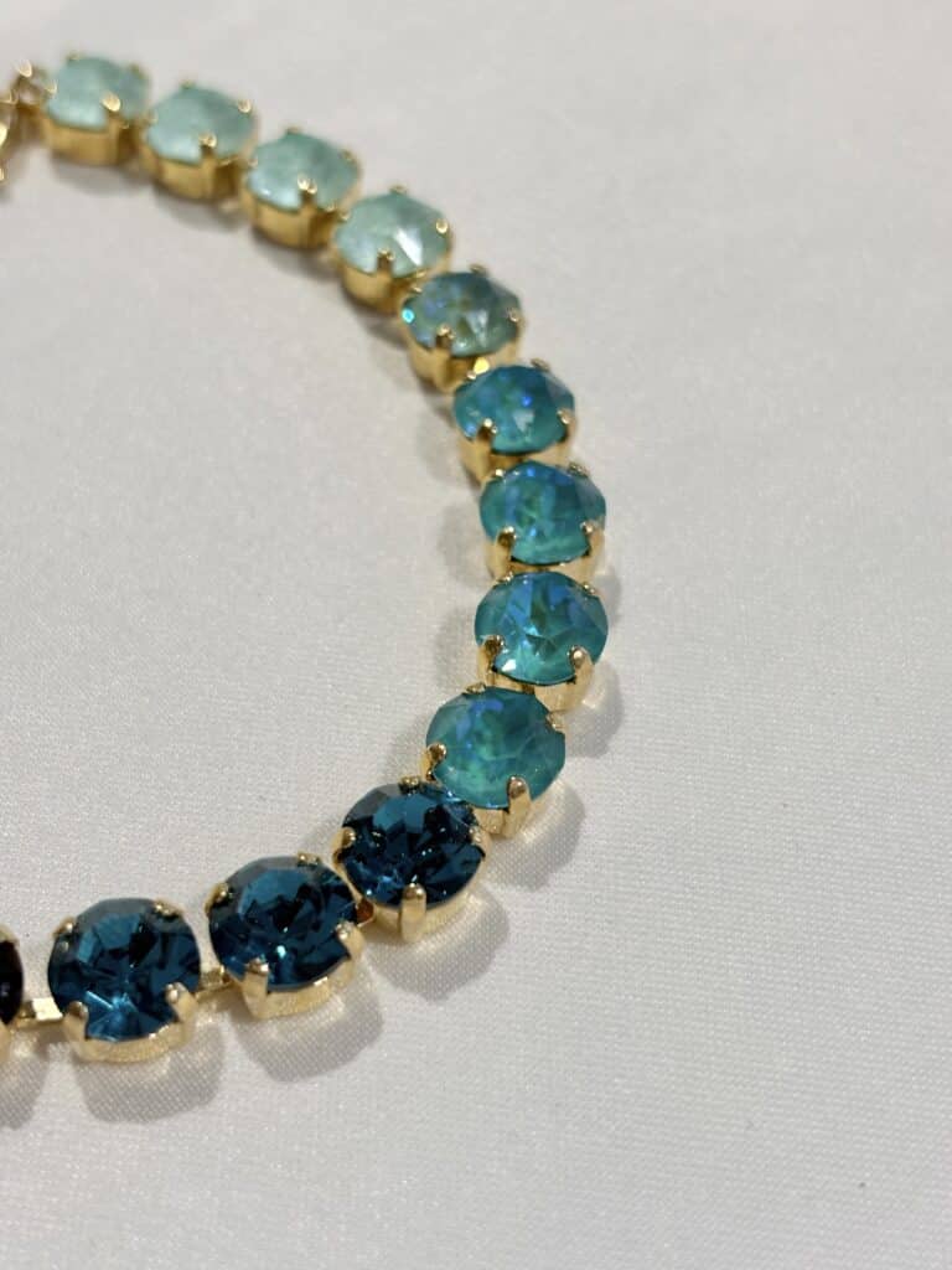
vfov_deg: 36.8
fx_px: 1907
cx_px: 476
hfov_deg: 28.0
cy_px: 635
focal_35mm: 52
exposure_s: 1/407
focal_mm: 5.96
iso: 32
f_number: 1.6
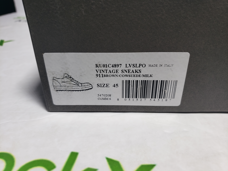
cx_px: 114
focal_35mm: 26
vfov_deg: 53.1
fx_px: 171
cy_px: 86
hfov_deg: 67.3
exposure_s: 1/392
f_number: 1.5
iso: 50
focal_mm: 4.3
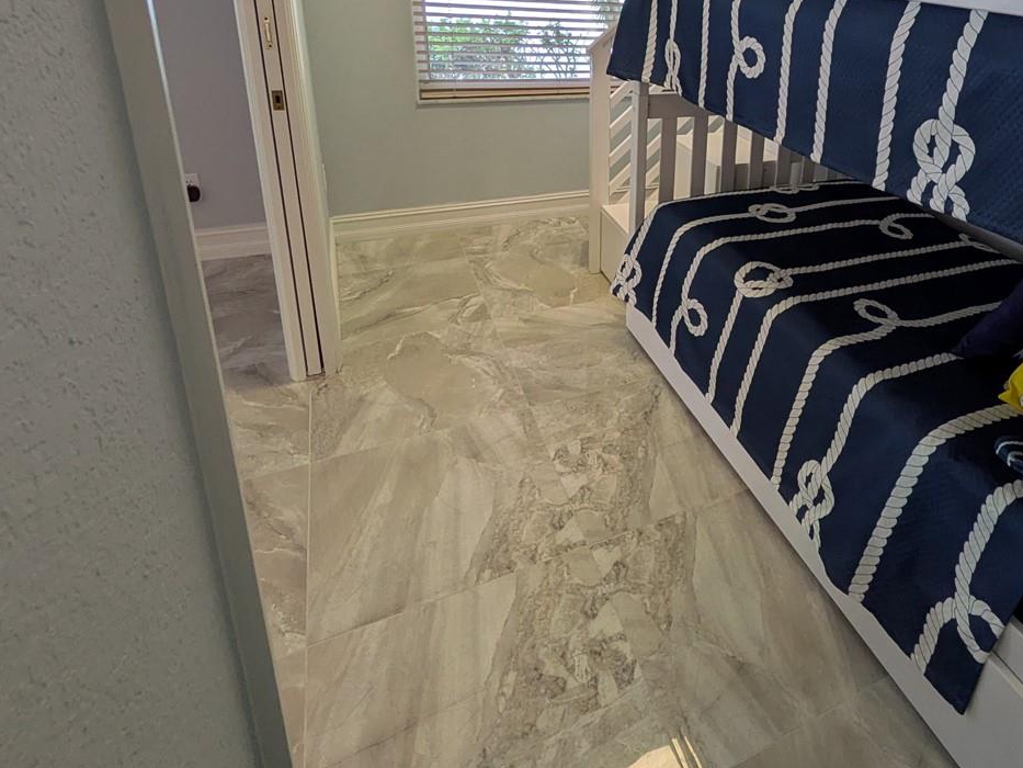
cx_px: 747
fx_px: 709
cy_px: 182
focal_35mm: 24
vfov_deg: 53.9
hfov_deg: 67.8
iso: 107
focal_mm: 1.83
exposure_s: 1/120
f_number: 2.2
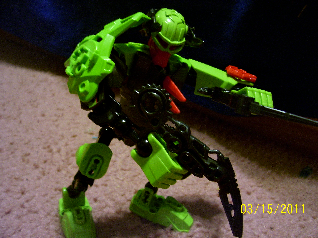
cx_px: 159
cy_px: 119
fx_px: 312
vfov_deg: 41.8
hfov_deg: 54.0
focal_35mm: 34
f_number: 2.7
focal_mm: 5.6
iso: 160
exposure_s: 1/8
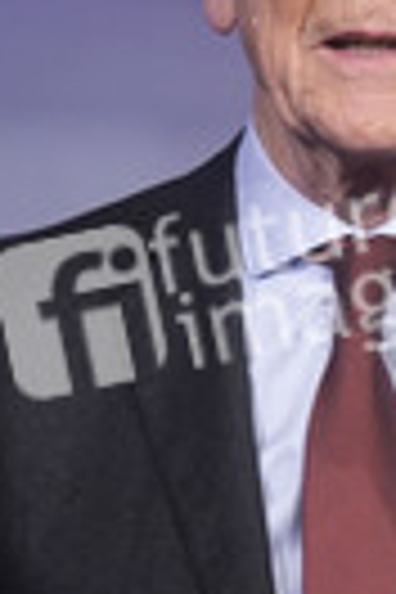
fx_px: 2244
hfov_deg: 10.0
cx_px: 356
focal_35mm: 136
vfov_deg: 14.9
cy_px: 518
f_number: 2.2
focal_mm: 30
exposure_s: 1/160
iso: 640
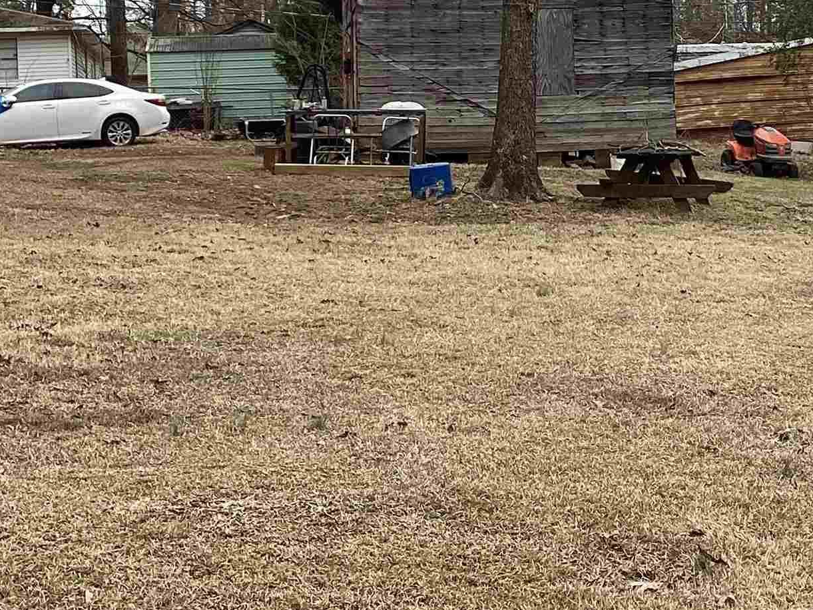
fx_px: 1832
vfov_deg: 18.6
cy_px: 85
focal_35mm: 78
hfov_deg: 24.9
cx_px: 510
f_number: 2.4
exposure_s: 1/532
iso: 25
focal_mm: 3.3
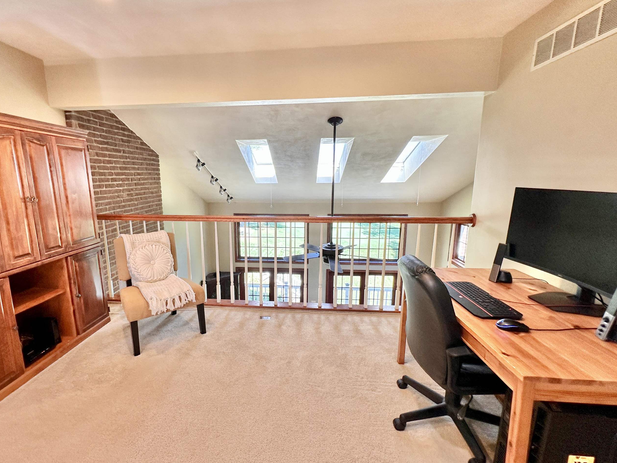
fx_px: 303
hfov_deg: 90.7
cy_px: 233
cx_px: 274
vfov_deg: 74.7
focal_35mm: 17
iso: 160
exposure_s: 1/120
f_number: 2.2
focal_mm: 2.22
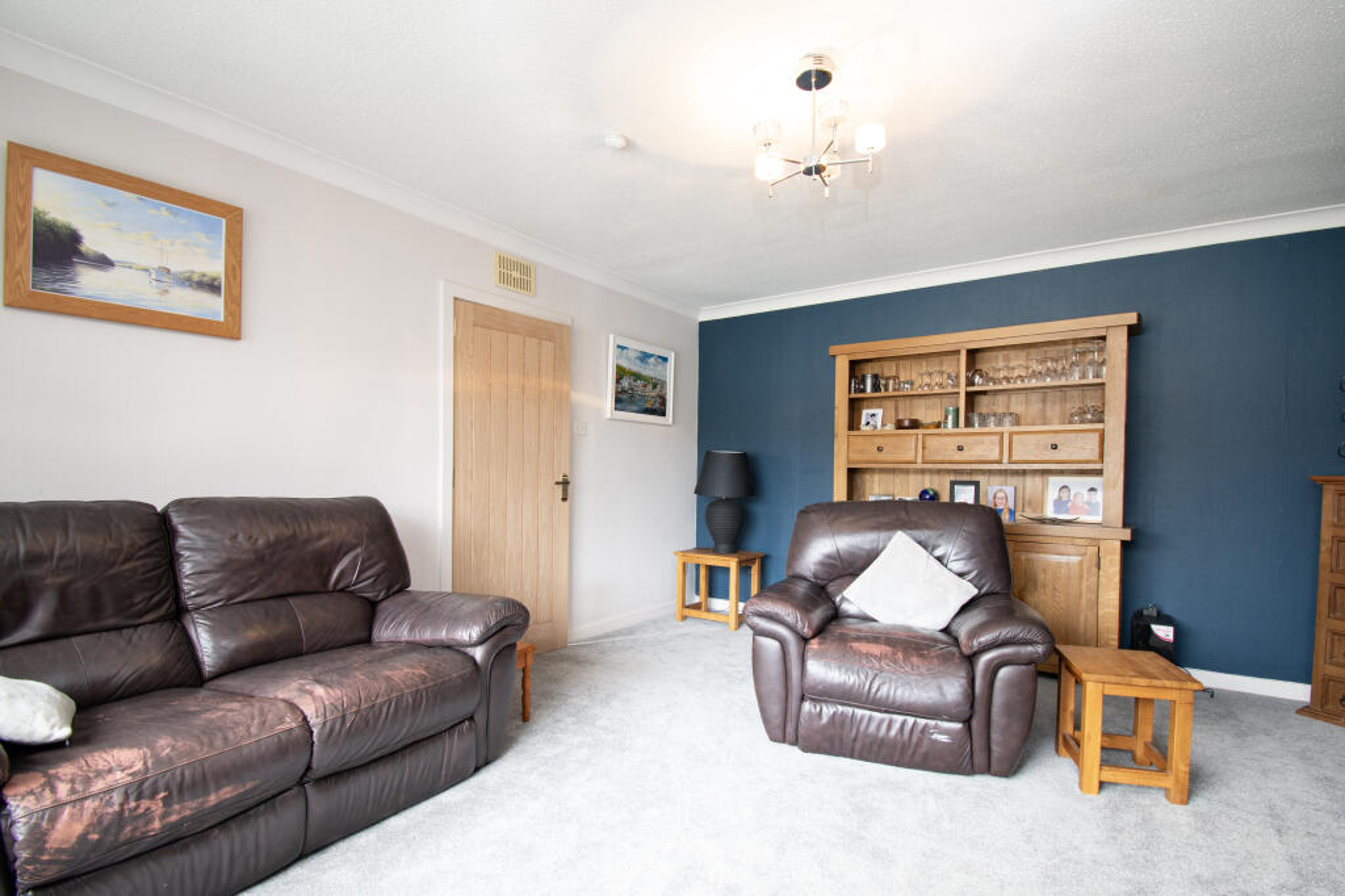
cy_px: 448
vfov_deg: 77.3
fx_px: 560
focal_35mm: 15
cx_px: 672
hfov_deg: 100.4
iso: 320
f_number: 8
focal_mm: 10
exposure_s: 1/2.5
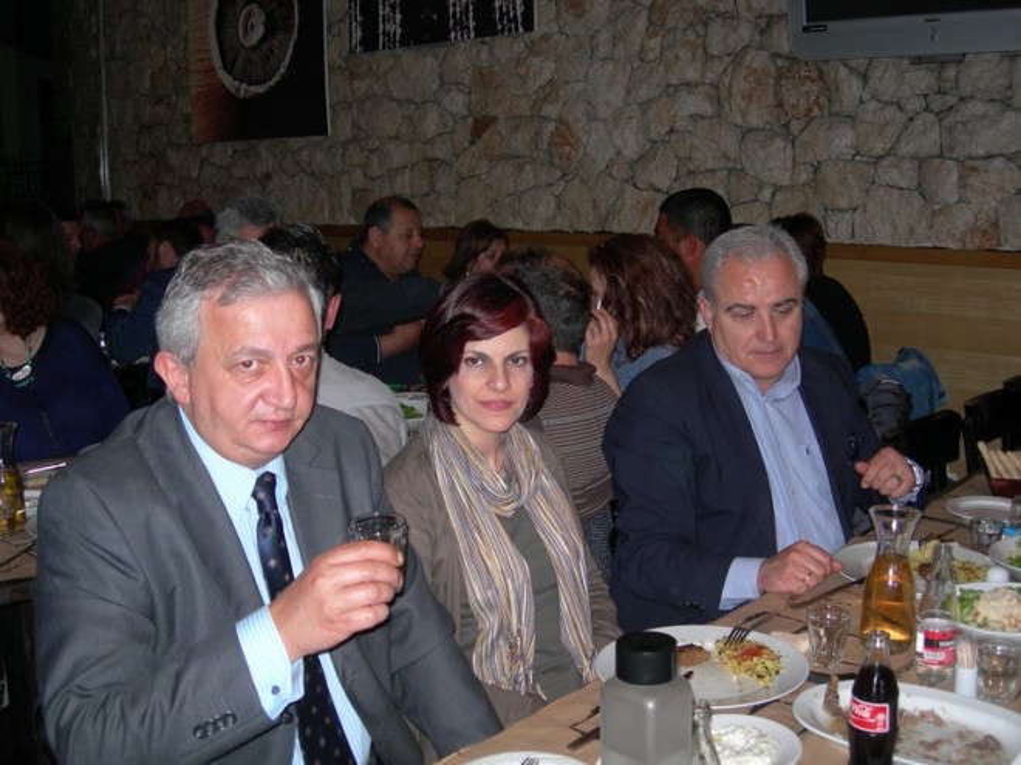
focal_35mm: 41
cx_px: 510
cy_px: 382
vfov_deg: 35.1
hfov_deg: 45.8
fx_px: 1209
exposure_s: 1/60.1
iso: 64
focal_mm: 8.5
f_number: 2.9
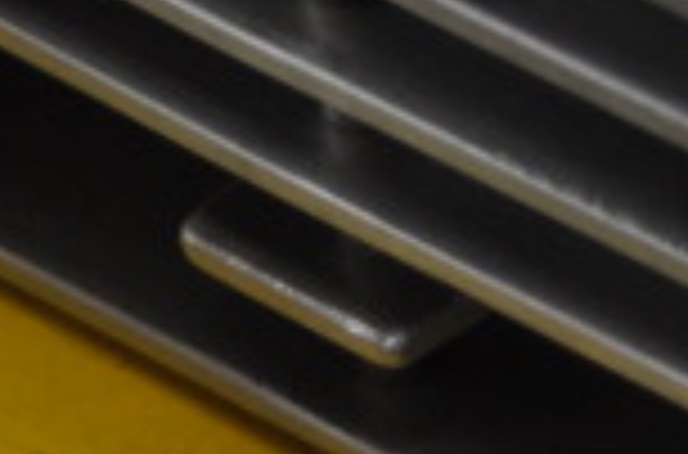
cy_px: -400
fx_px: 6713
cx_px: 1515
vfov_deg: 3.8
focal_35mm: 352
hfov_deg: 5.7
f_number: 5
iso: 400
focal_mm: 35
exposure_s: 1/80
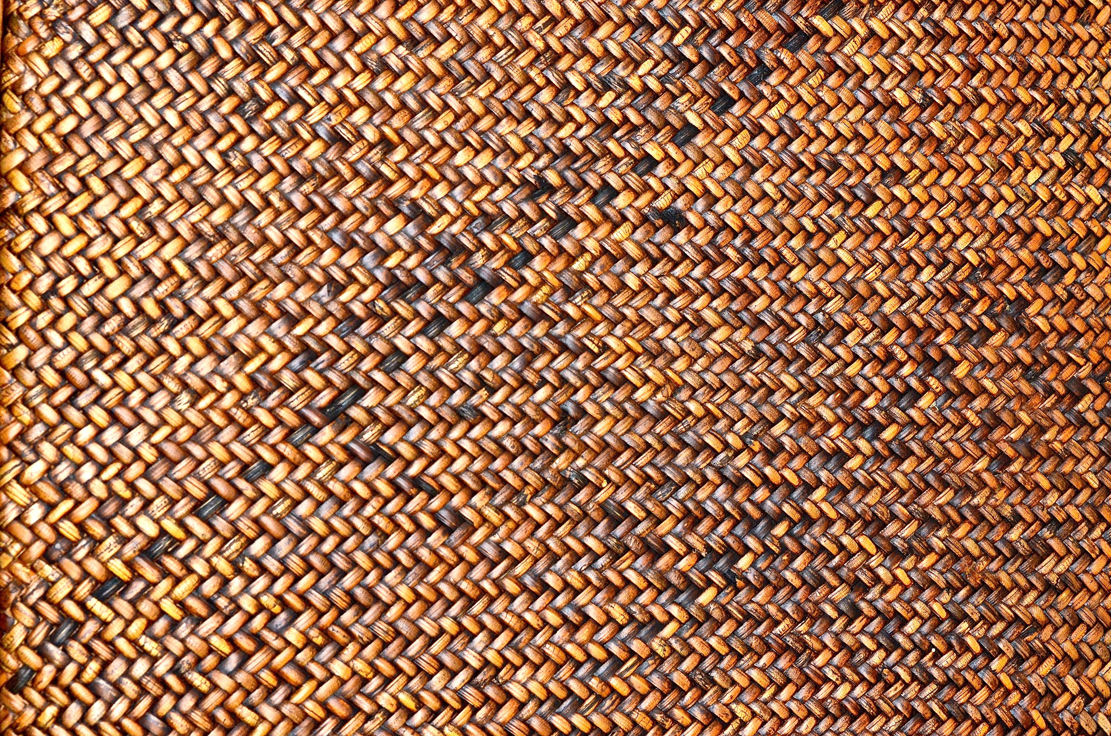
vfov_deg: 13.0
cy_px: 368
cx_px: 556
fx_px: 3234
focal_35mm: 105
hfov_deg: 19.5
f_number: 16
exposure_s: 1/125
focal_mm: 70
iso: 400
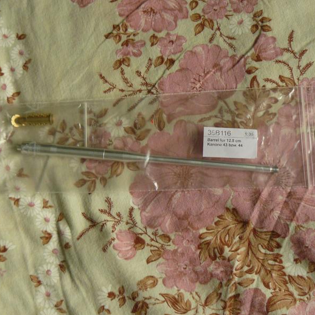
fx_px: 597
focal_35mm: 58
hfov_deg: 29.6
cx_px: 161
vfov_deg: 29.6
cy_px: 158
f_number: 2.8
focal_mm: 6.9
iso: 200
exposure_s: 1/30
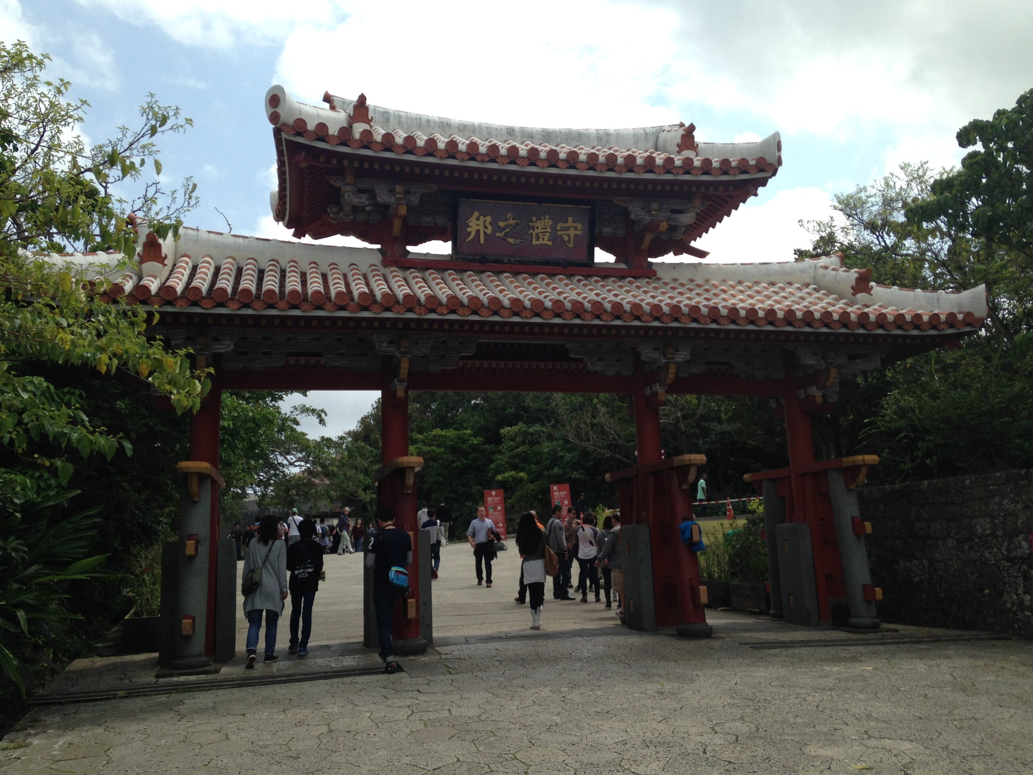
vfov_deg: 42.9
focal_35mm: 33
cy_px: 388
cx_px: 516
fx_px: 985
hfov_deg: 55.4
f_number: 2.4
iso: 50
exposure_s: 1/1642
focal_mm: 4.12
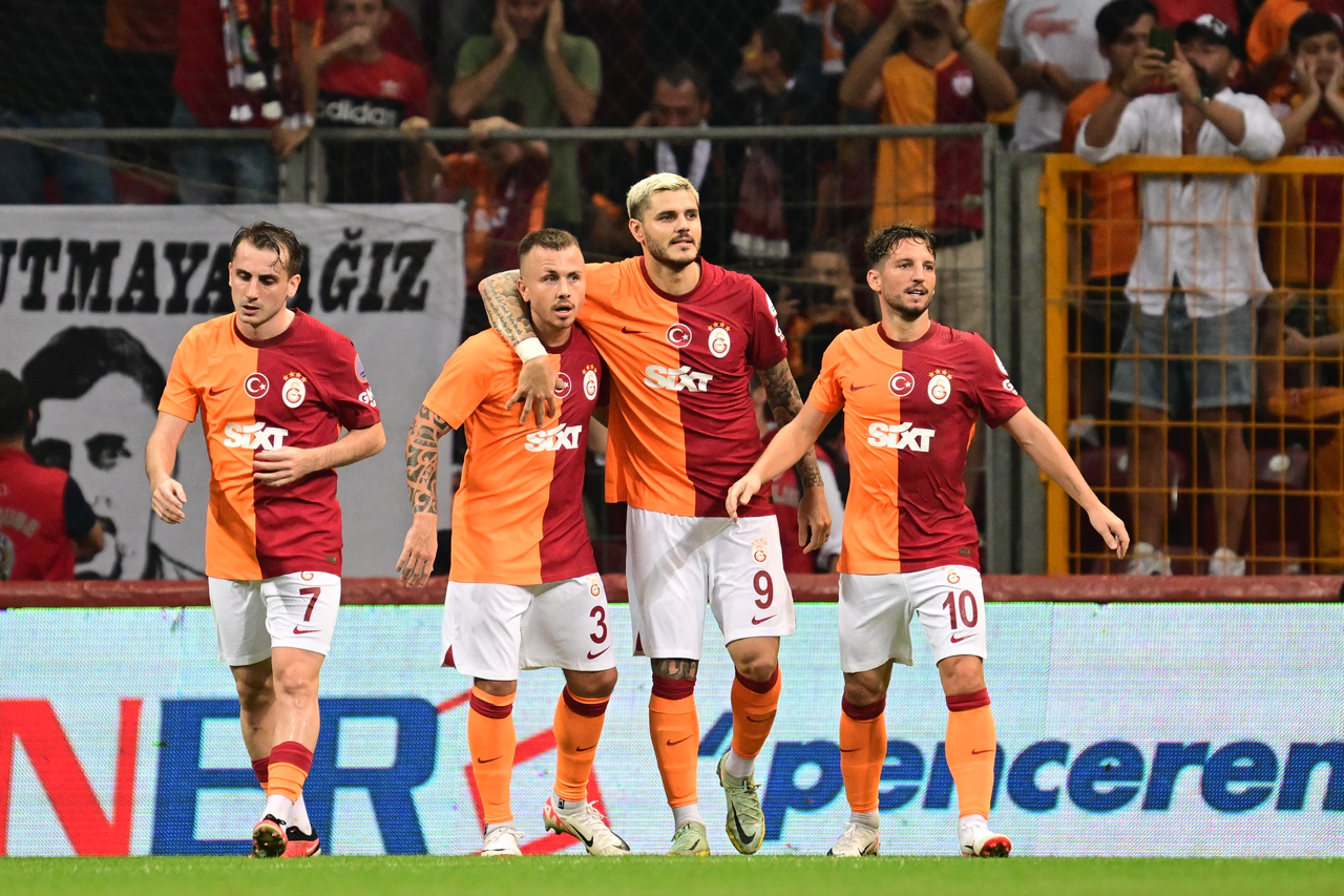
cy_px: 448
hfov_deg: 2.5
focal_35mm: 840
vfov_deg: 1.6
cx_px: 672
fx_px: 31354
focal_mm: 560
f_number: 4
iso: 2500
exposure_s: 1/800
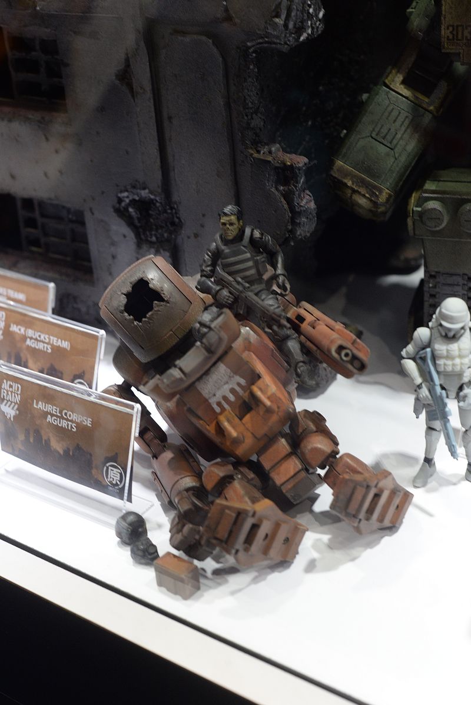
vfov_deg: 39.6
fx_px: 980
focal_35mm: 50
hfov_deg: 27.0
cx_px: 236
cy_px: 352
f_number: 5.6
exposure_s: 1/100
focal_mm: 50
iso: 2000
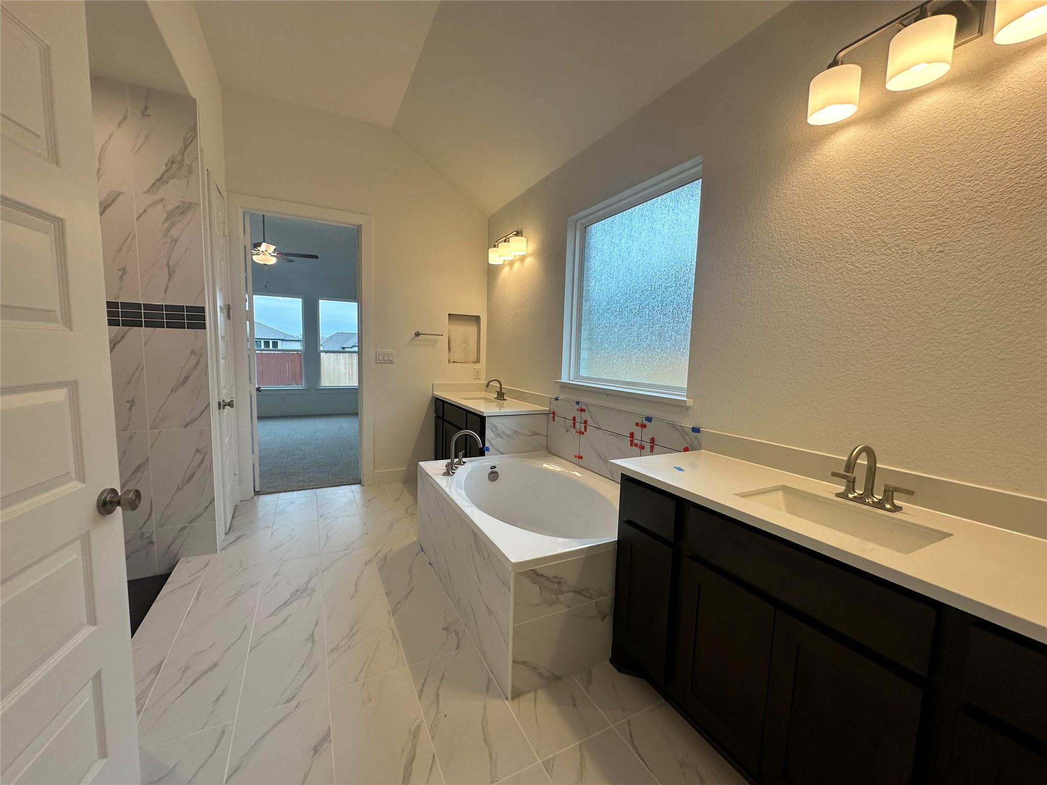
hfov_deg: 102.1
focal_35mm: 14
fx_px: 423
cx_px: 524
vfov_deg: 85.7
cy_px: 392
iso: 64
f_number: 2.2
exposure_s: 1/120
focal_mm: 2.22
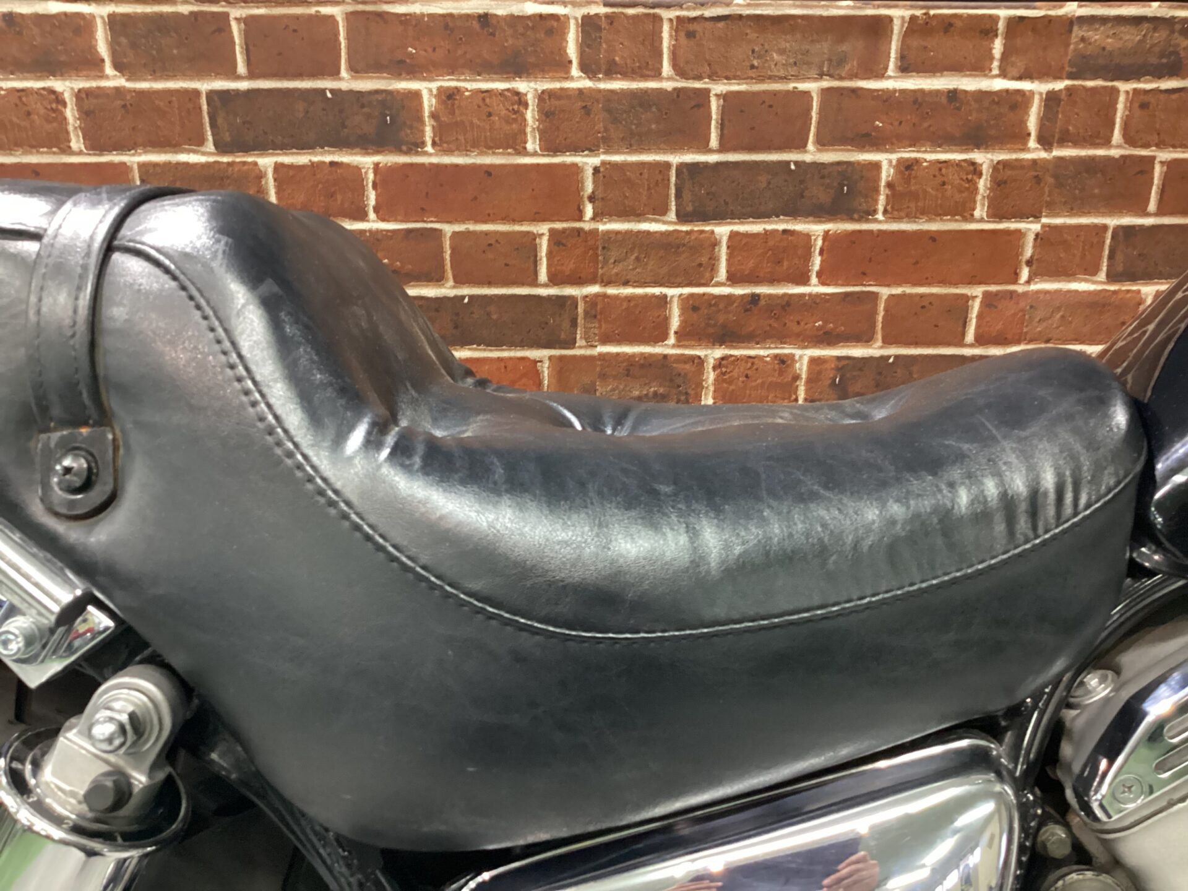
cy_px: 446
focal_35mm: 31
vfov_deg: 45.4
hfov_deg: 58.4
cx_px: 594
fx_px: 1064
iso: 500
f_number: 2.4
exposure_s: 1/30
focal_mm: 3.3
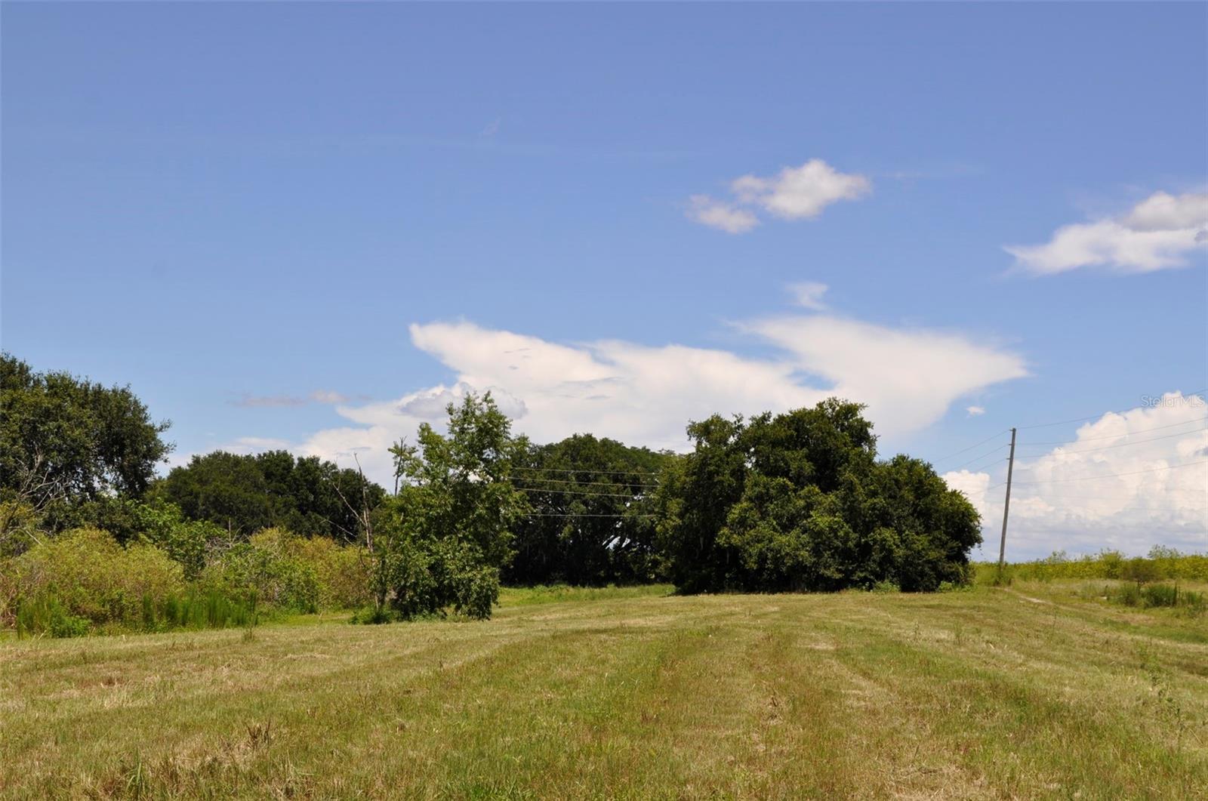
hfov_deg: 33.5
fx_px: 2010
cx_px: 604
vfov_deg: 22.5
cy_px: 400
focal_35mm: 60
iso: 200
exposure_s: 1/350
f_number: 9.5
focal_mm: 40
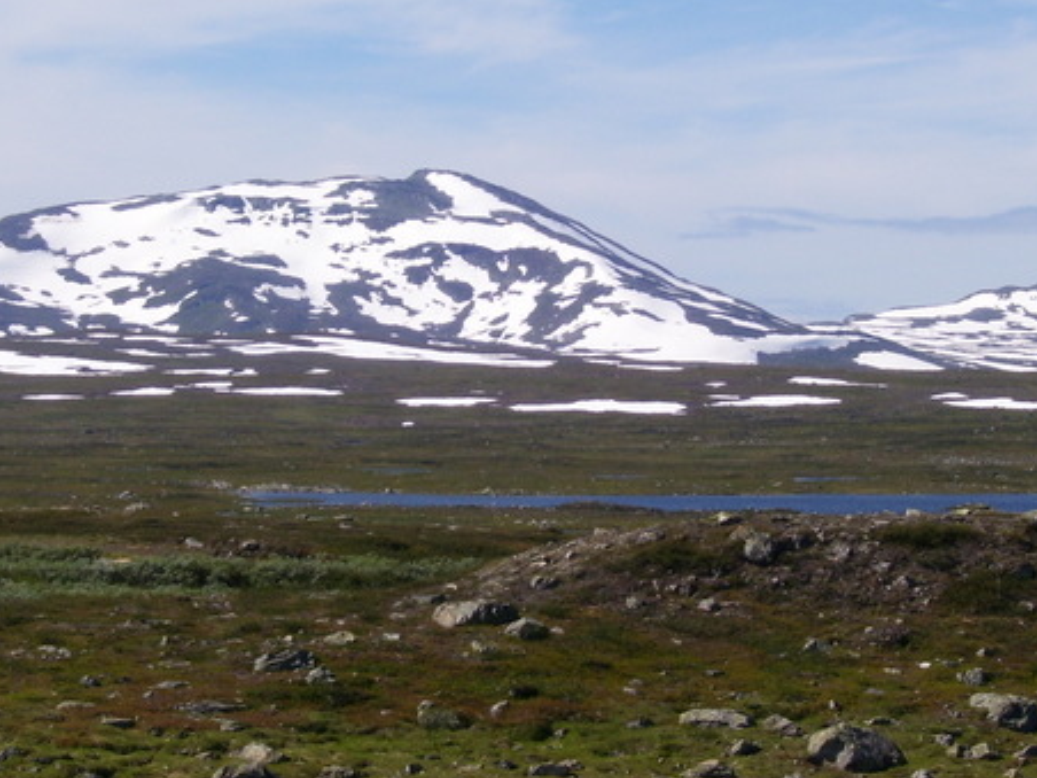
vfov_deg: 9.4
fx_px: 4733
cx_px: 505
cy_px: 302
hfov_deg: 12.5
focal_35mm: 158
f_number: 8
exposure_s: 1/250
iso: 80
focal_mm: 16.8
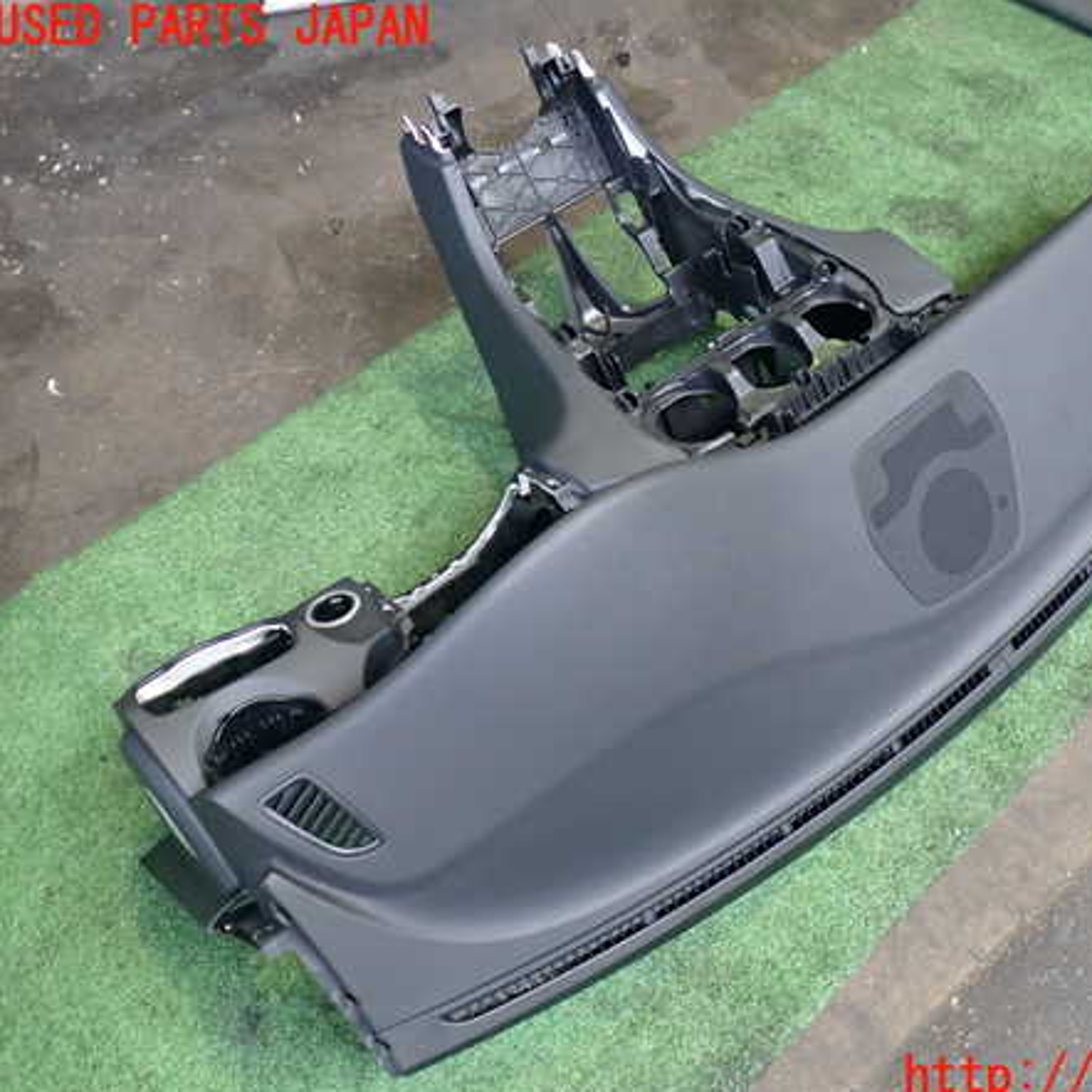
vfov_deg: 46.0
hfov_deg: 45.4
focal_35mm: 36
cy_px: 553
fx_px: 1285
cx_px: 721
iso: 320
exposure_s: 1/30
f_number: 2.3
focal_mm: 5.4
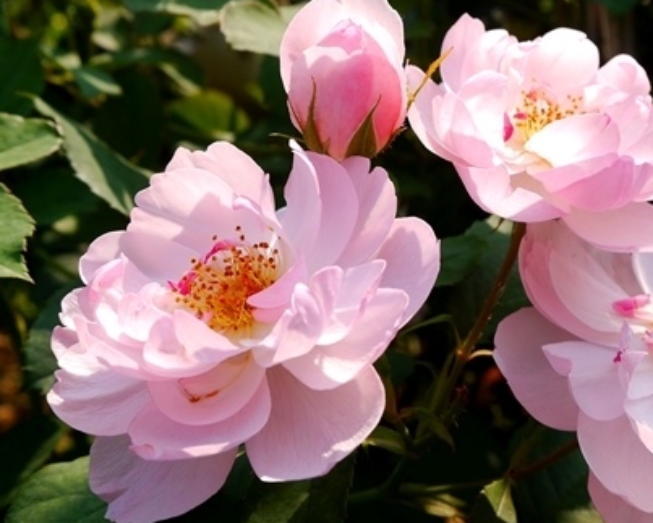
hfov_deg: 30.0
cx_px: 481
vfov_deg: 24.6
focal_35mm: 62
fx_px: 1199
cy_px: 224
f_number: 8
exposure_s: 1/250
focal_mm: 20
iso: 160
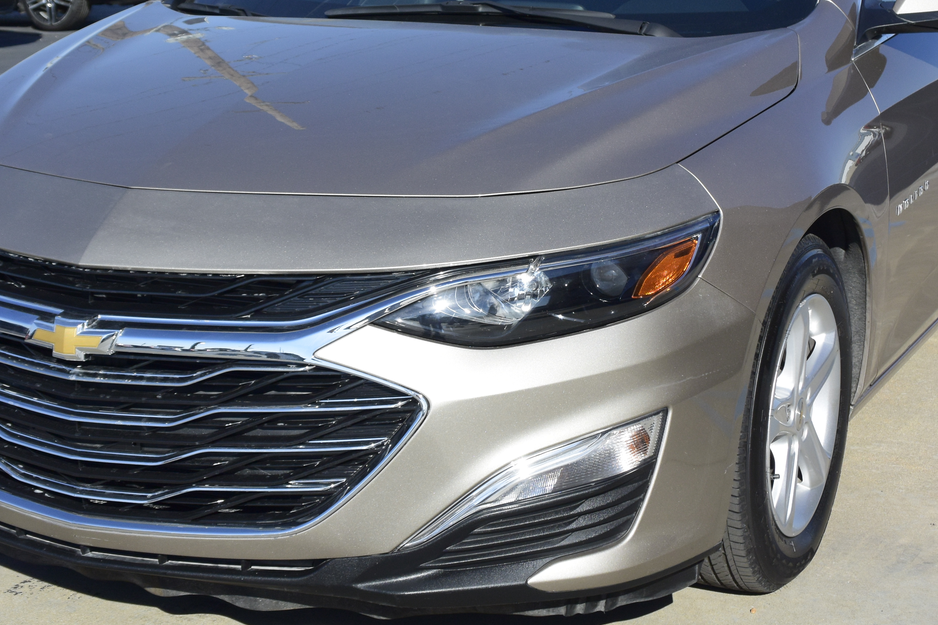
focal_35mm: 70
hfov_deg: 28.8
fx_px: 1824
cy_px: 223
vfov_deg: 19.4
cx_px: 459
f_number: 5
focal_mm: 17.6
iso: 160
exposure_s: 1/800
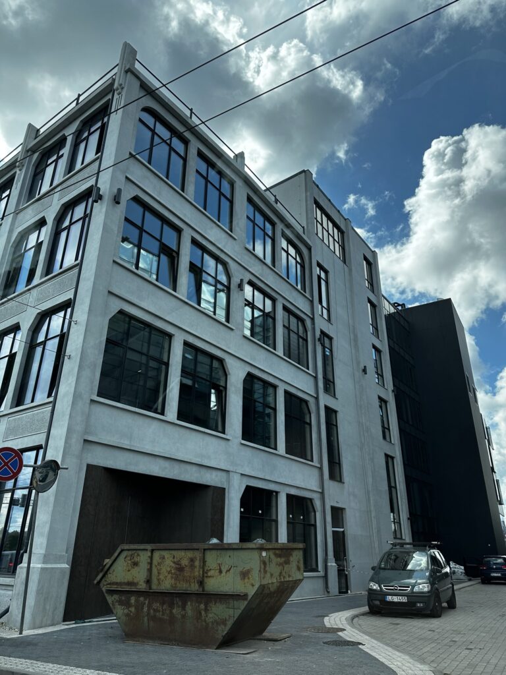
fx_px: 468
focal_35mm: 24
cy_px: 338
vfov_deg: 71.6
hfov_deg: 56.8
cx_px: 253
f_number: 1.78
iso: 80
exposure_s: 1/2203
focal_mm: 6.86
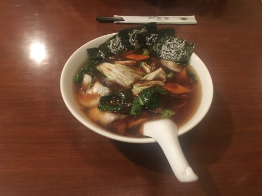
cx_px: 131
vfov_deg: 48.2
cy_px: 98
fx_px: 219
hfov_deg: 61.7
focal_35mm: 29
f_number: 2.2
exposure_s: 1/17
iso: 200
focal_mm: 4.15
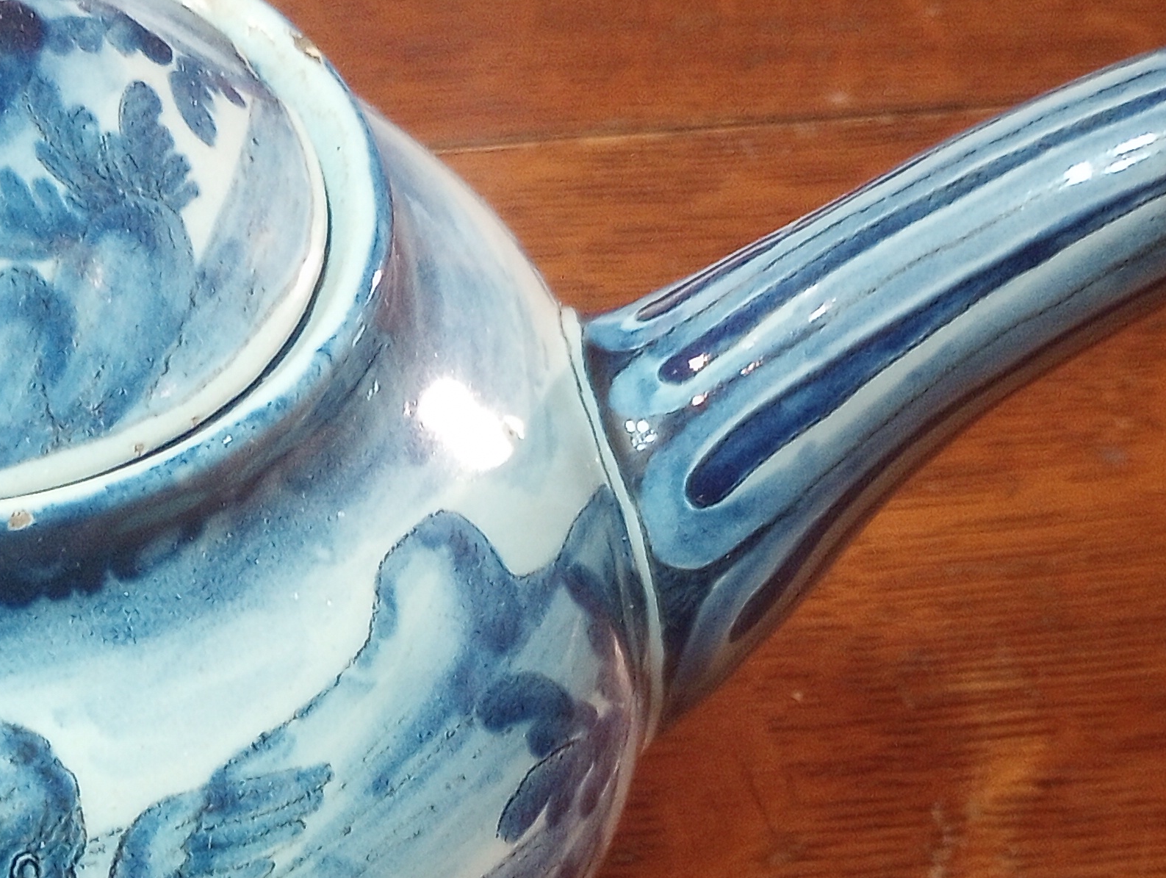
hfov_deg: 25.4
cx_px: -64
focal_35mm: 72
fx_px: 2429
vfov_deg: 20.3
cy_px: 674
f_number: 1.8
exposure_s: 1/17.1
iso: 3332
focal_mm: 4.27
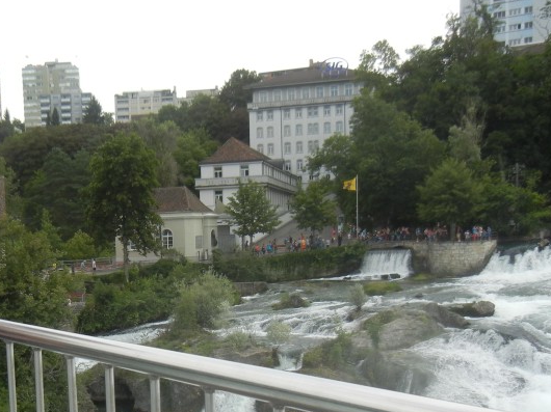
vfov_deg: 24.8
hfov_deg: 32.5
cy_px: 336
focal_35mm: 58
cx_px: 123
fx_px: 923
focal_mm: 5.4
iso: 160
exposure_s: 1/847
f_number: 3.5
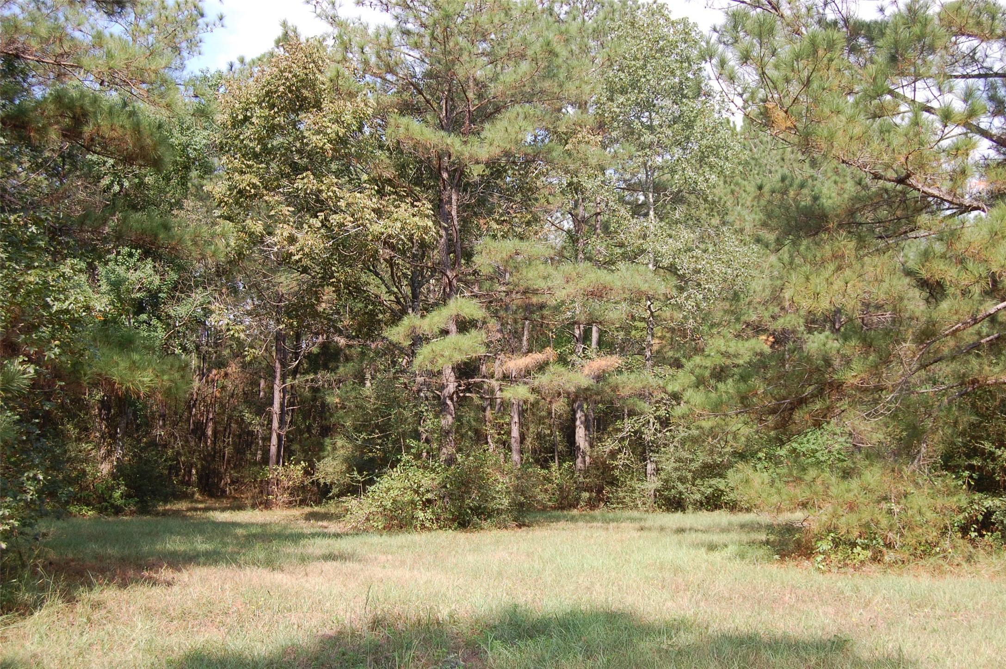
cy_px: 334
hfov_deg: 43.6
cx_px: 503
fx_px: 1256
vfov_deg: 29.8
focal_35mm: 45
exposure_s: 1/200
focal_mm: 30
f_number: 7.1
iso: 200
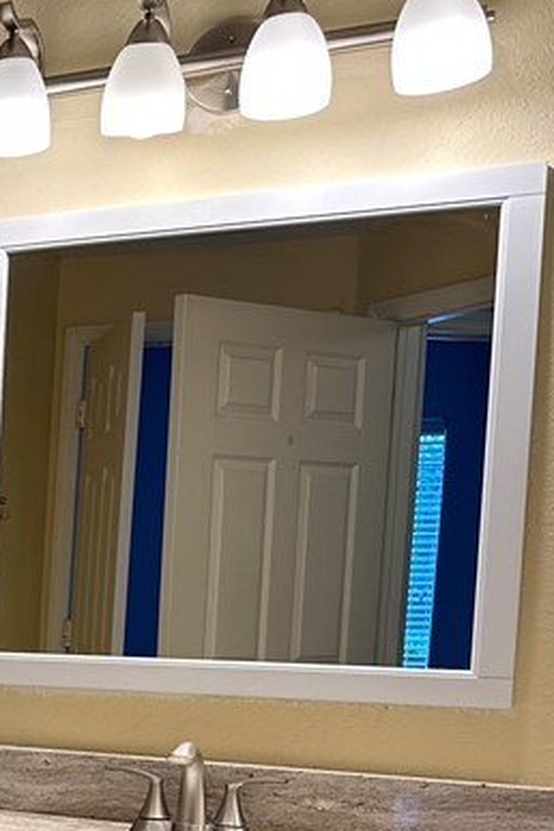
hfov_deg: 17.5
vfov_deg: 29.5
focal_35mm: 66
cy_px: 713
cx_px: -384
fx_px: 1523
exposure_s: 1/161
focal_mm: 6.86
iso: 100
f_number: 1.78
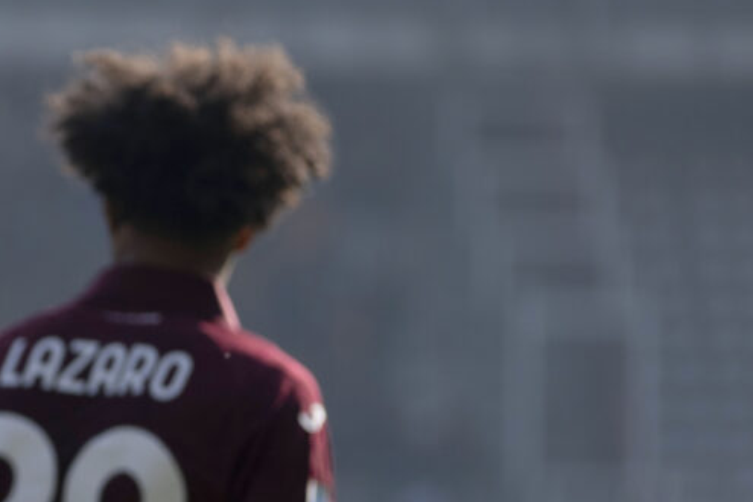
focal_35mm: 414
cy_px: 246
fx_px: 8659
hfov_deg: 5.0
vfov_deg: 3.3
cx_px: -24
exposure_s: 1/1250
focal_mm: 200
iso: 250
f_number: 4
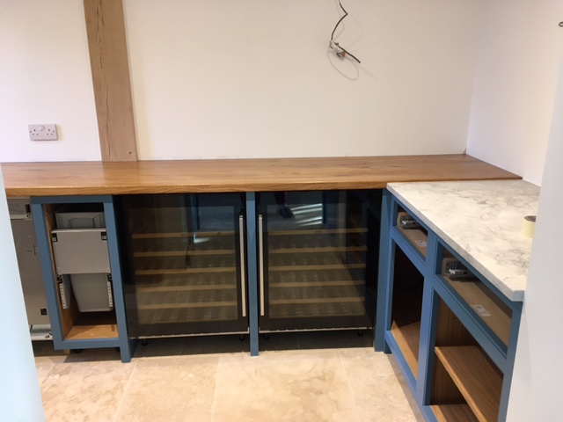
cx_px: 282
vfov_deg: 48.2
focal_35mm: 29
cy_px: 211
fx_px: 472
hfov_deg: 61.7
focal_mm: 4.15
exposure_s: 1/33
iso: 100
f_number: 2.2
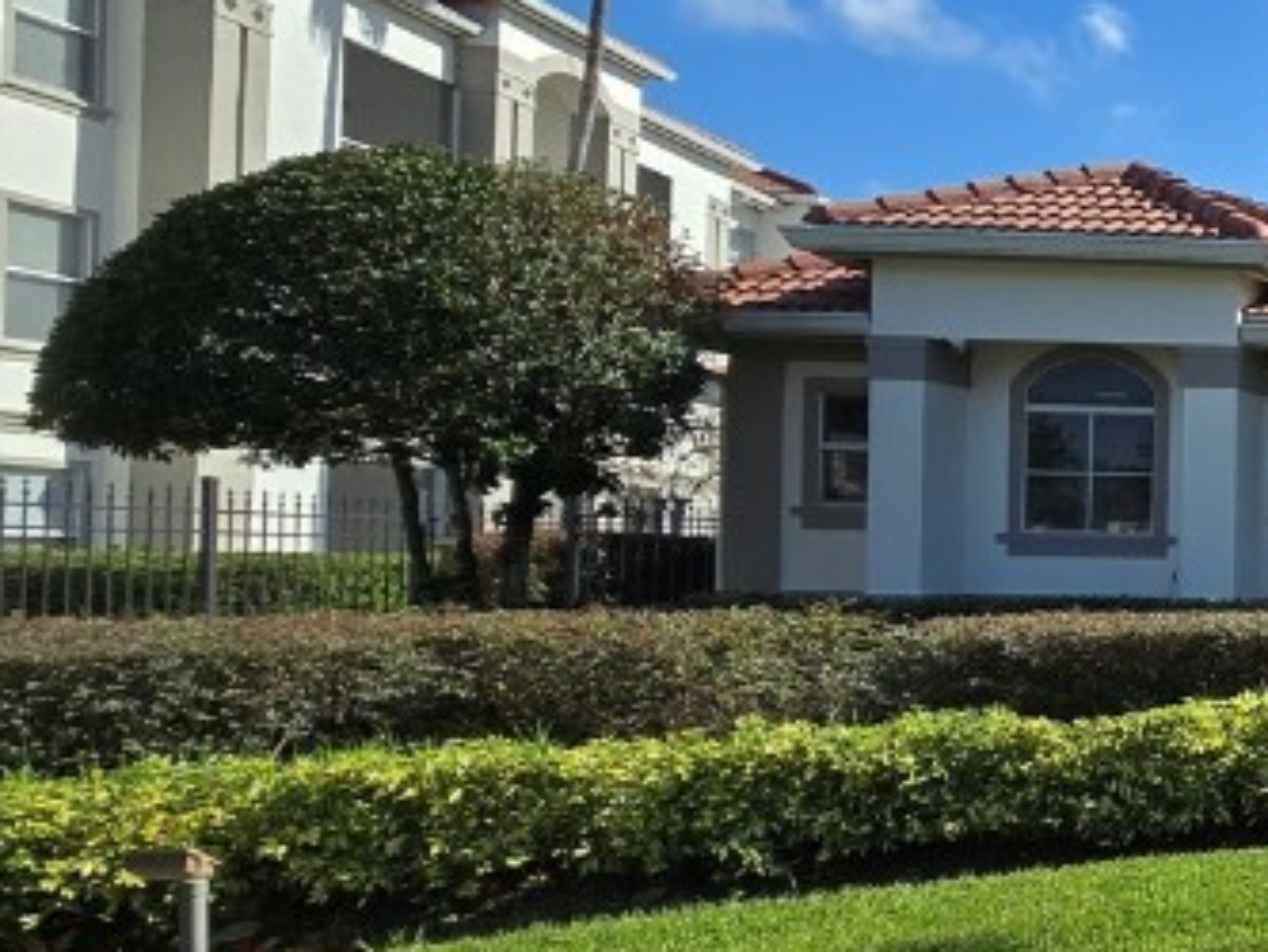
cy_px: 560
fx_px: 1466
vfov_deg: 35.9
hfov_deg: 28.5
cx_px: 1931
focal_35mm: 40
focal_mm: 2.2
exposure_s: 1/2175
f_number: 2.2
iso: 50
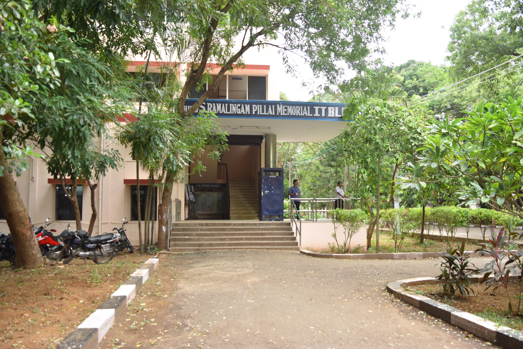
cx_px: 262
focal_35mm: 30
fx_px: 436
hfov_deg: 61.9
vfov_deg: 43.6
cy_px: 174
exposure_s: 1/80
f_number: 3.8
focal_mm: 20
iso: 160
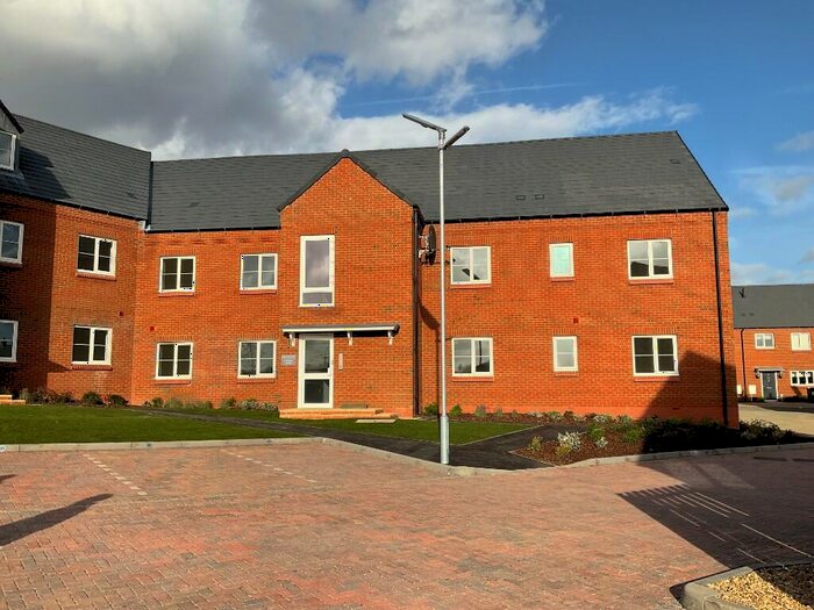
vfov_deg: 48.2
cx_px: 407
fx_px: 682
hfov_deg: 61.7
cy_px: 305
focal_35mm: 29
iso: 16
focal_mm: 3
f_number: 1.8
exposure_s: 1/1984
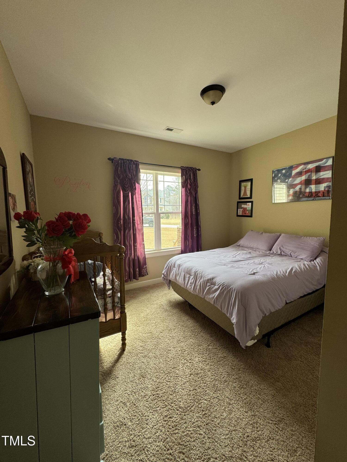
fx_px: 187
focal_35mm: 14
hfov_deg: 85.7
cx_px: 174
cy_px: 231
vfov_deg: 102.1
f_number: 2.2
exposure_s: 1/99
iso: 64
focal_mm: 2.22
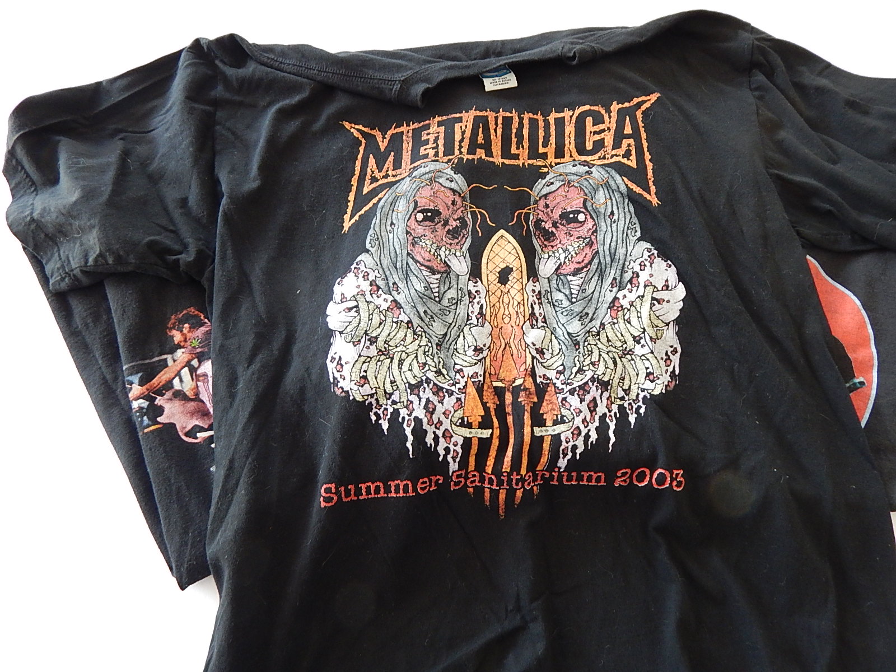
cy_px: 336
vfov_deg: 61.1
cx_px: 448
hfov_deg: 76.4
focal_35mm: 22
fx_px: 569
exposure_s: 1/30
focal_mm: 4
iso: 250
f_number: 3
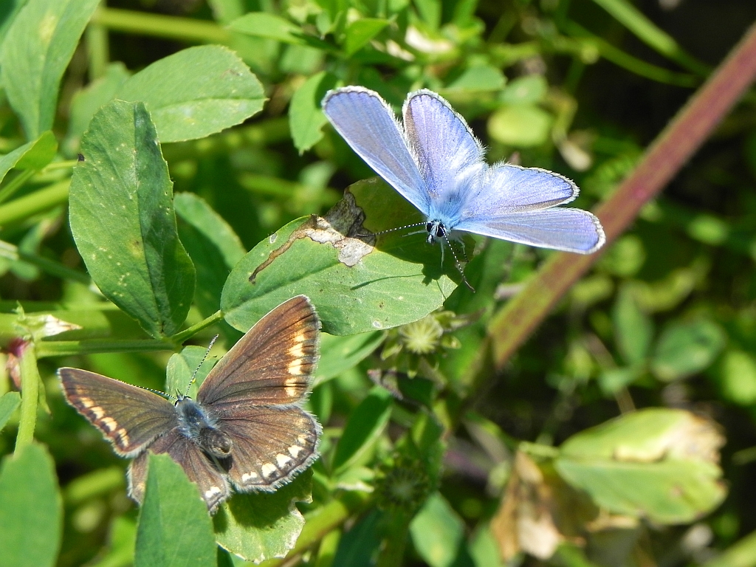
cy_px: 284
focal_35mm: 105
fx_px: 2293
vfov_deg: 14.1
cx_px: 378
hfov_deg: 18.7
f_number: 5.6
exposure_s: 1/488
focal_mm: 18.8
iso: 160
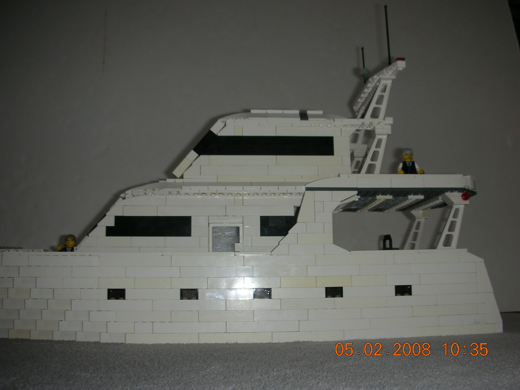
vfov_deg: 40.7
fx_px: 526
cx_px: 260
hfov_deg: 52.6
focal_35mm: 35
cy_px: 195
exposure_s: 1/60.1
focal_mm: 5.8
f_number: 3
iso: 50
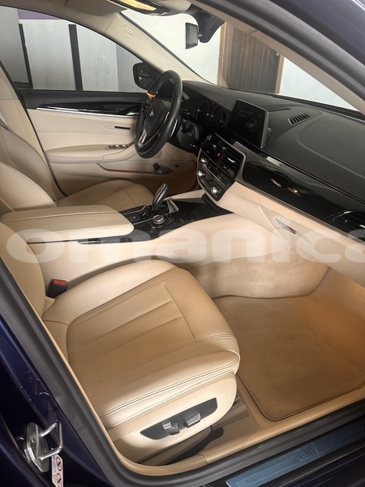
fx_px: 337
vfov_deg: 71.6
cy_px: 244
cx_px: 182
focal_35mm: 24
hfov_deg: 56.8
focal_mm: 6.86
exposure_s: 1/61
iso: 200
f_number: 1.78
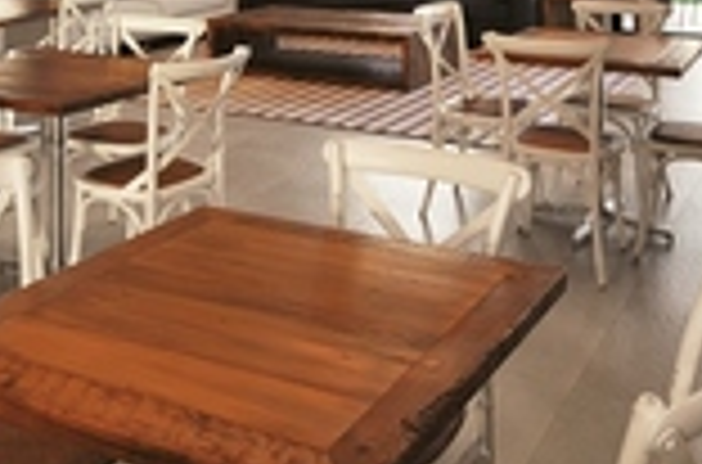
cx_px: 310
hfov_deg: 39.7
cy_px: -126
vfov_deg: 23.8
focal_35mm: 50
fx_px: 972
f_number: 3.5
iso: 100
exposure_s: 1/50
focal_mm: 10
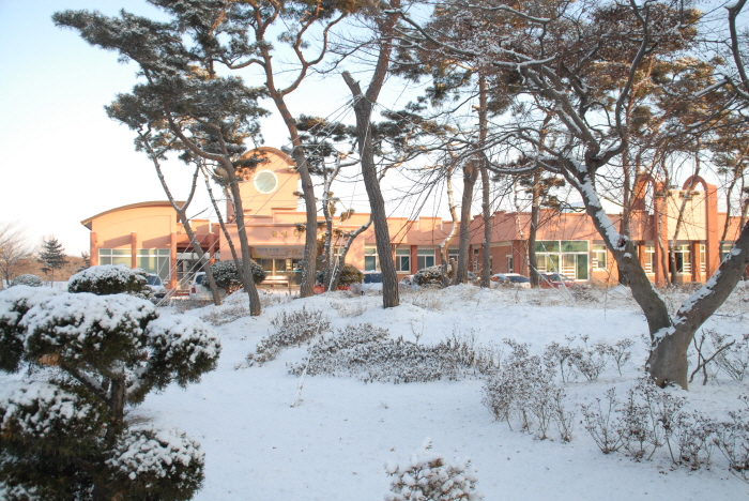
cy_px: 250
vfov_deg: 40.0
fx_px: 687
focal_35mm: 33
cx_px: 374
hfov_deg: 57.2
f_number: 5
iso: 160
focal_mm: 22
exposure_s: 1/160
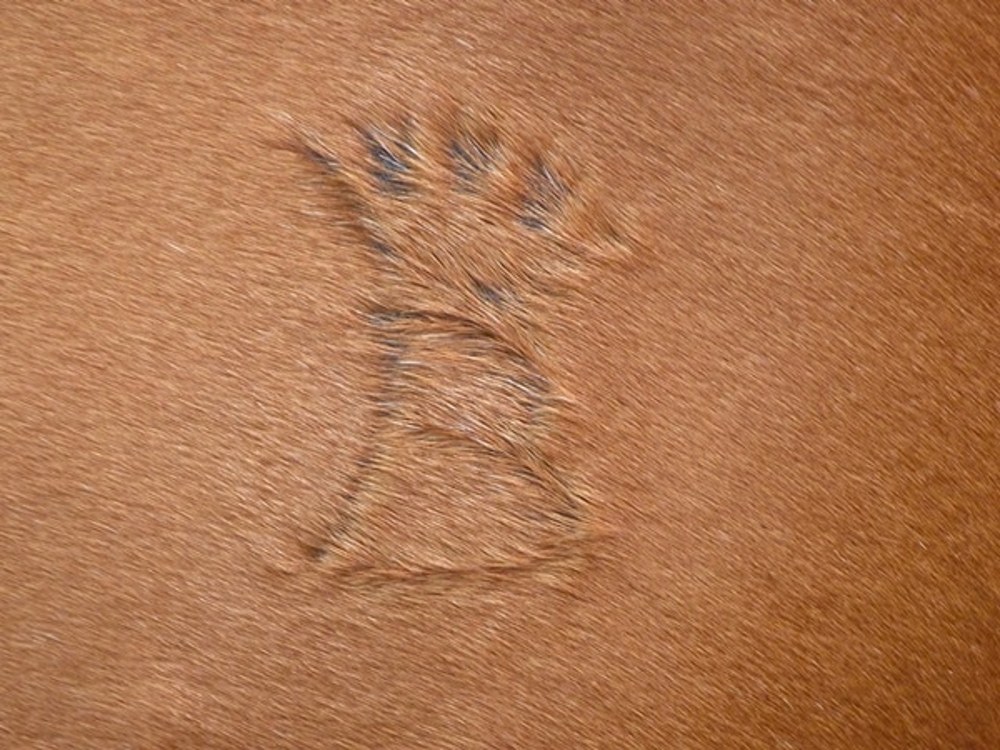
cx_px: 500
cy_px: 375
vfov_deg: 1.9
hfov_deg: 2.5
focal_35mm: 799
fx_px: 23082
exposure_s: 1/250
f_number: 5.2
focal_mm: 108
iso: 250
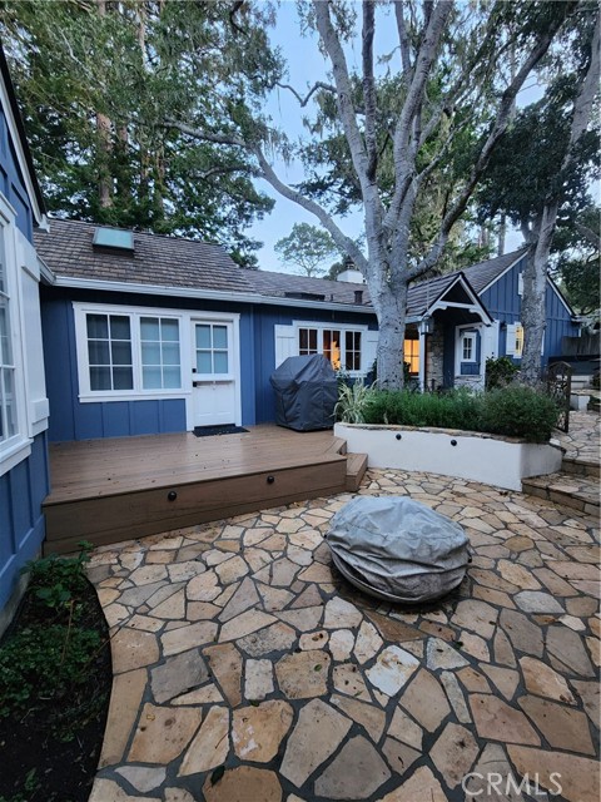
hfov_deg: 89.9
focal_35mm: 13
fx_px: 301
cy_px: 401
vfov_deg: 106.2
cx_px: 300
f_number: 2.2
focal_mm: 2.2
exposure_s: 1/30
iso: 400
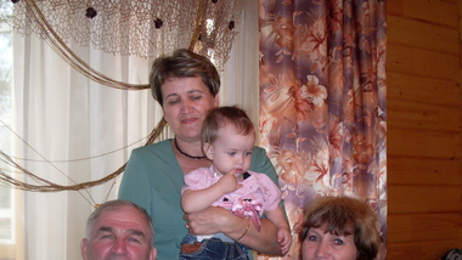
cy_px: 196
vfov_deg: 24.2
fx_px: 600
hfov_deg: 42.1
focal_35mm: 49
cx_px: 230
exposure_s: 1/45
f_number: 2.8
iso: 100
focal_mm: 6.3
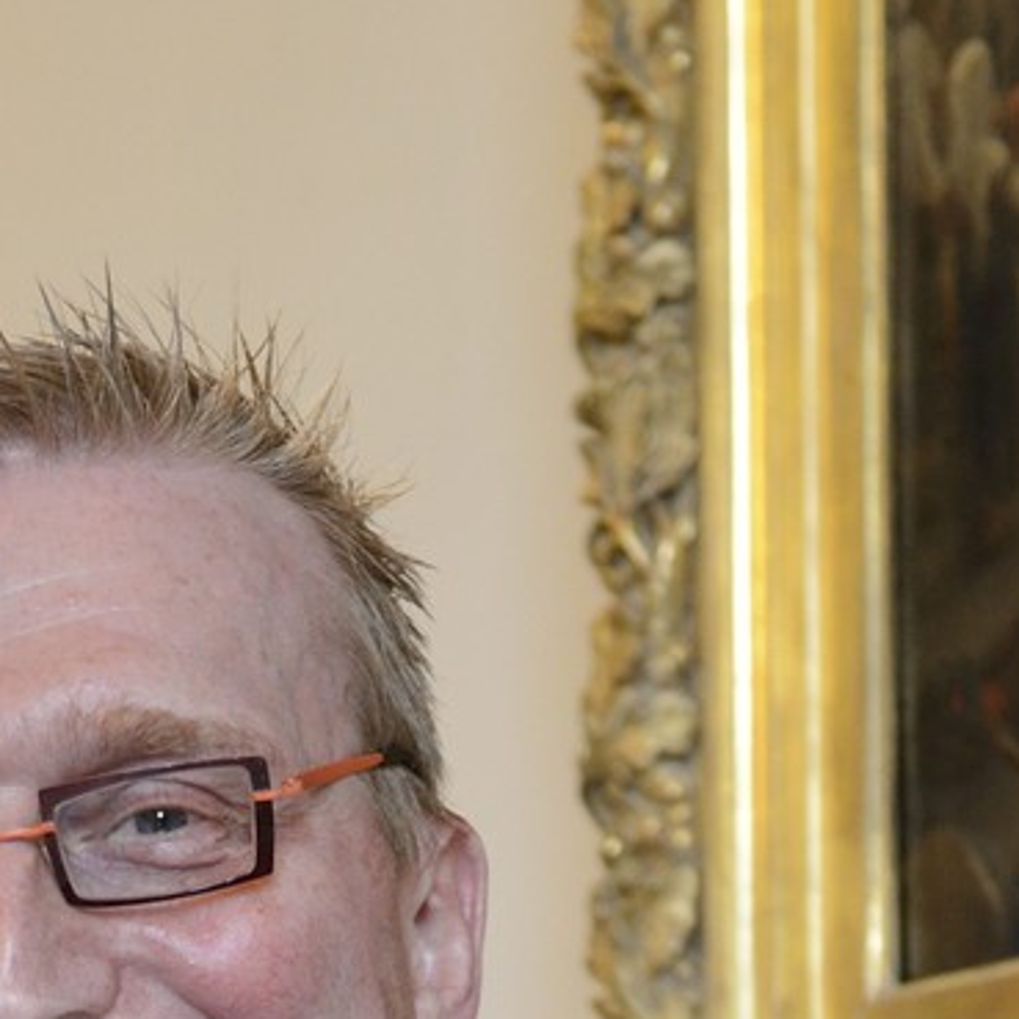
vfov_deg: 9.4
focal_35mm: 177
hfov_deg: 9.8
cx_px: -102
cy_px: 1847
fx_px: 5895
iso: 1600
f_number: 3.2
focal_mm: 48
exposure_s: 1/125
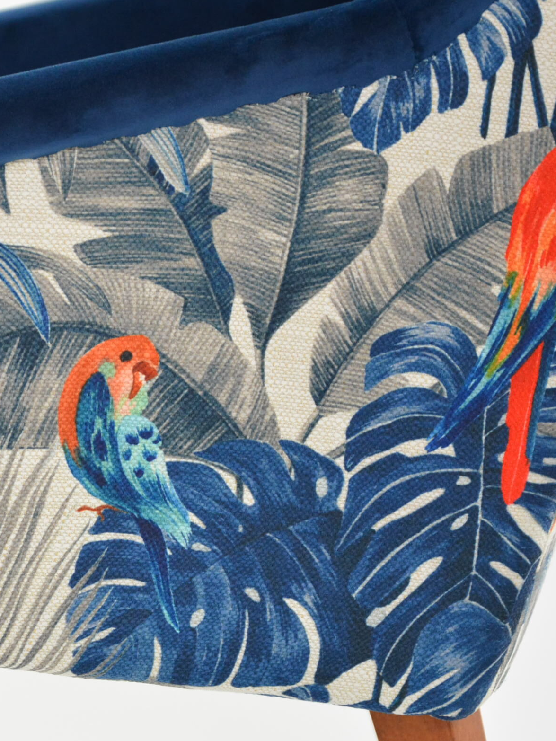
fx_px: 4132
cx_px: 6
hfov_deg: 7.7
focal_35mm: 193
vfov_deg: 10.2
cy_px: 346
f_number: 5.3
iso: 1600
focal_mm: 70
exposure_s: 1/125
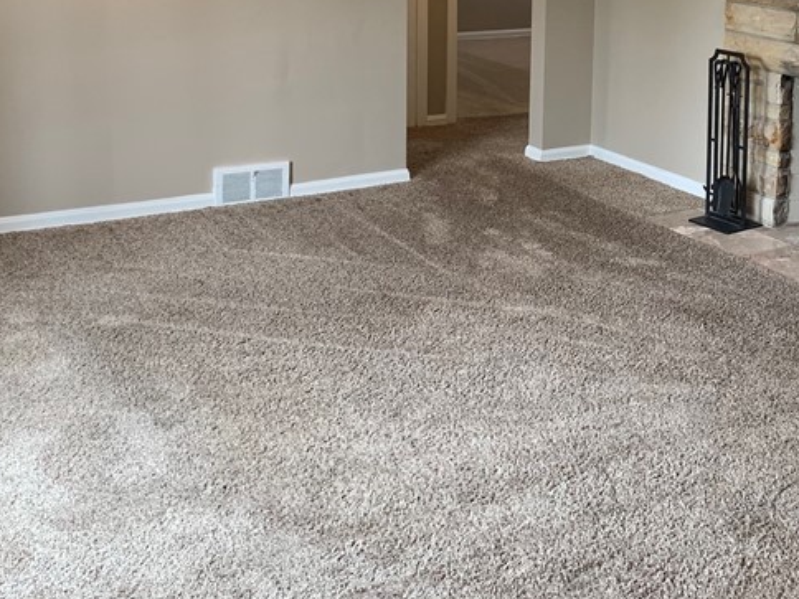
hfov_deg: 34.0
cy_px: 59
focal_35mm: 55
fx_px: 1269
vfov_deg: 25.7
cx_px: 629
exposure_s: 1/60
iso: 64
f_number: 1.8
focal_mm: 4.25
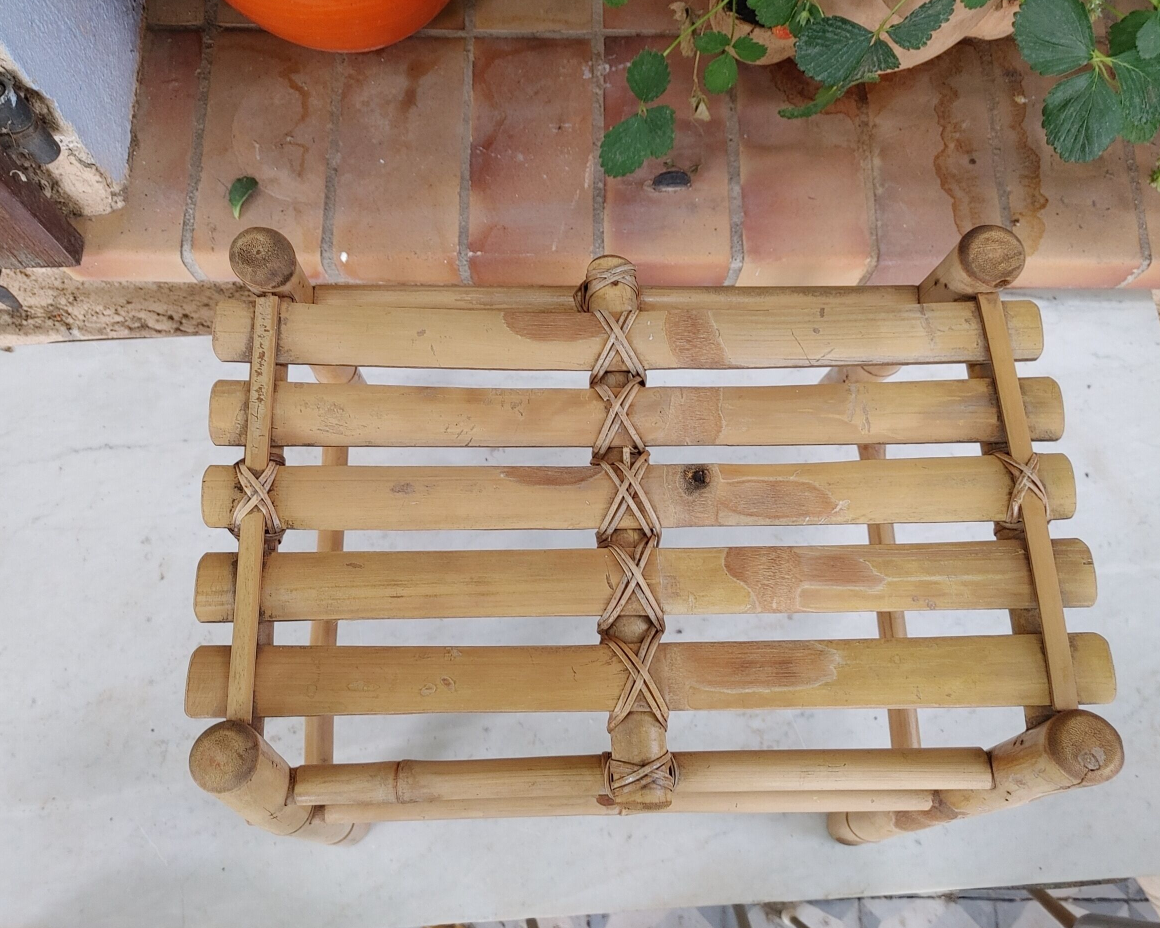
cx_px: 551
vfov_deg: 51.5
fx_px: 961
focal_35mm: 28
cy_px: 451
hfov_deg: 62.2
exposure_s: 1/100
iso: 200
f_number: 1.8
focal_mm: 4.81
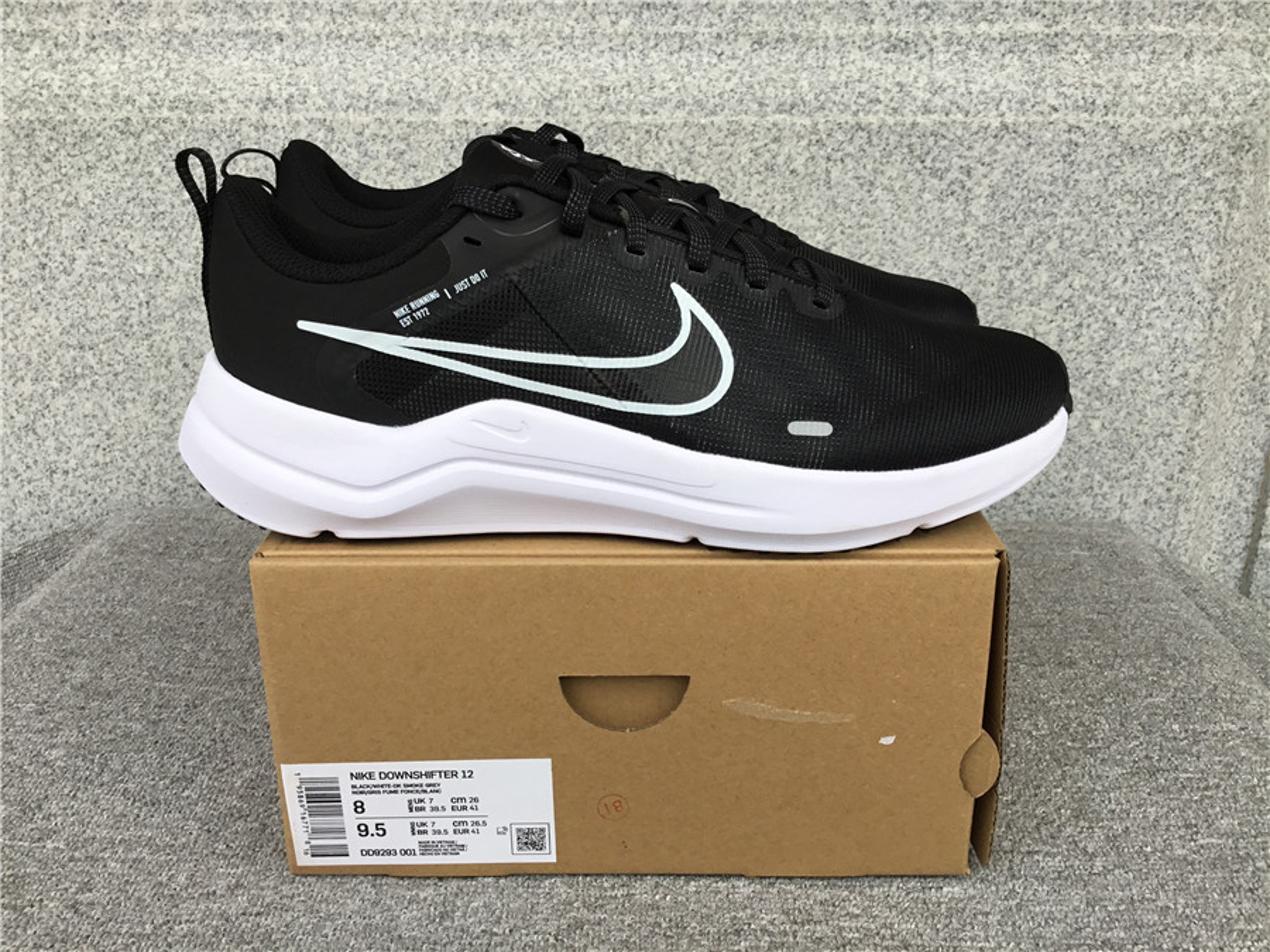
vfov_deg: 45.4
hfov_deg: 58.4
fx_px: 1137
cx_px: 635
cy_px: 476
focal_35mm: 31
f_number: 2.4
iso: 25
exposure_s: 1/185
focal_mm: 3.3
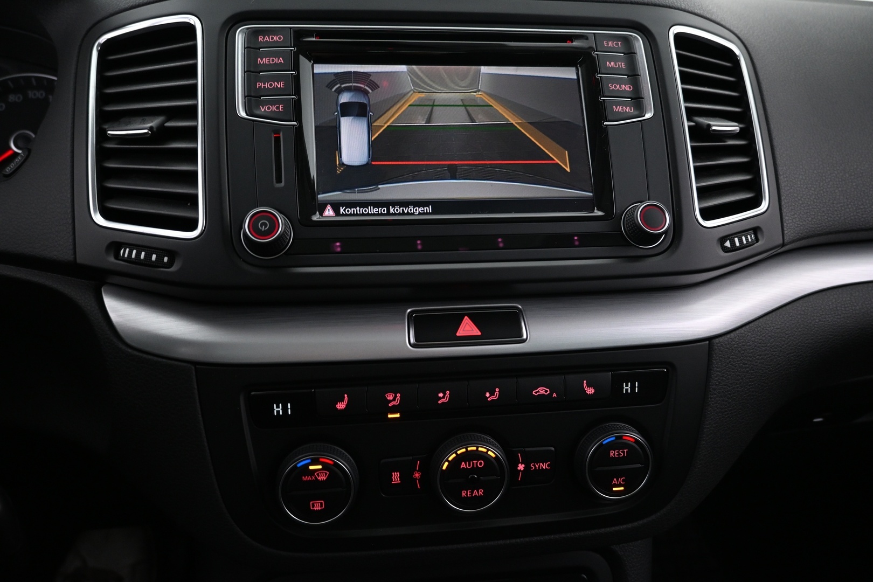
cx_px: 436
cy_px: 291
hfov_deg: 73.7
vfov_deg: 53.1
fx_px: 582
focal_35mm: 24
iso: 1400
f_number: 3.5
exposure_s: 1/25
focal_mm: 16
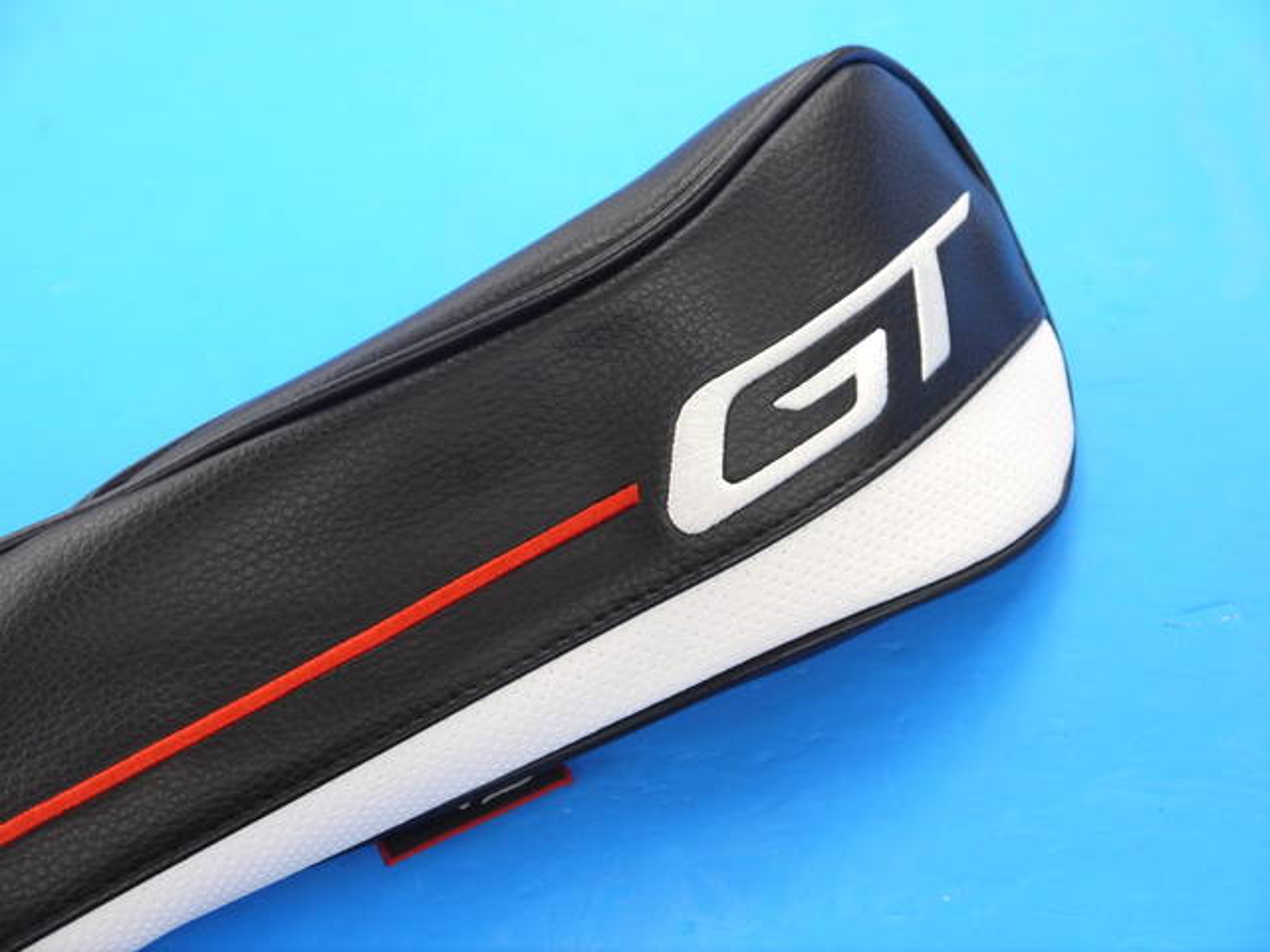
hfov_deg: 34.3
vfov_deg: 26.1
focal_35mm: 56
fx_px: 2055
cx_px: 635
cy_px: 476
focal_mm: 28
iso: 800
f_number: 4.8
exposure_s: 1/100
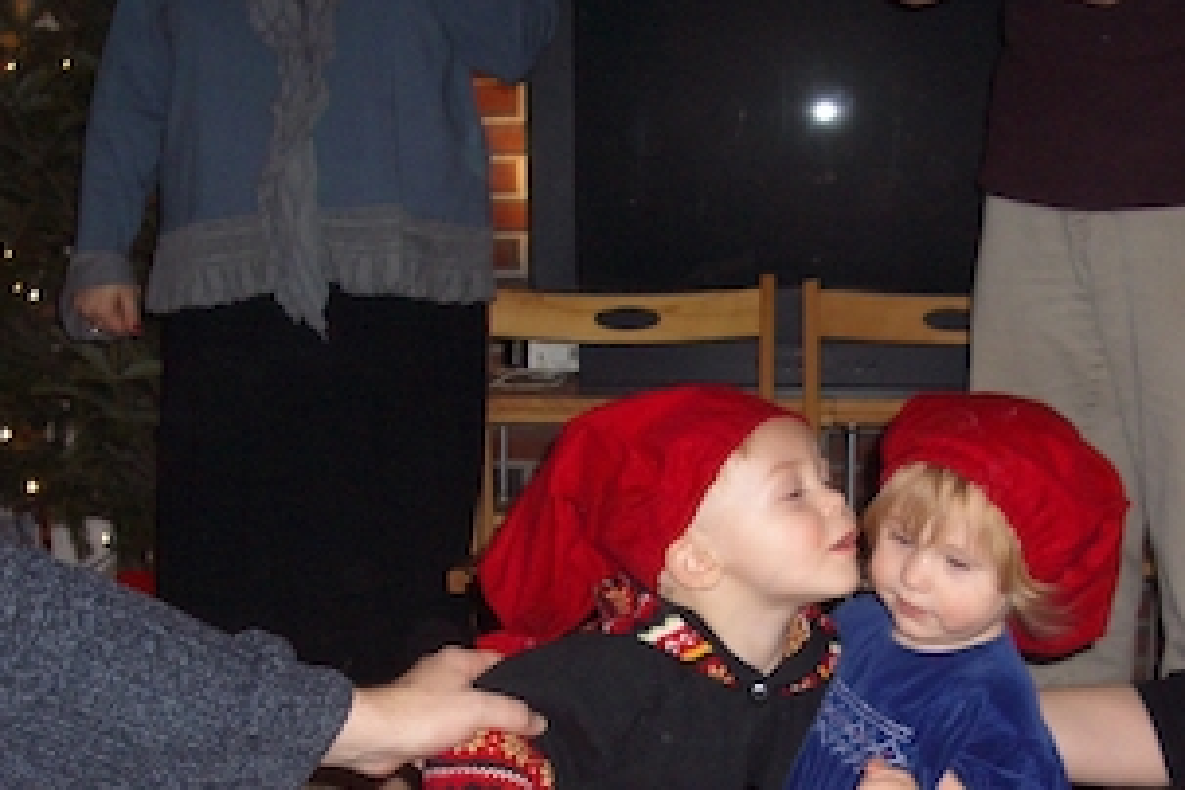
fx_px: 2107
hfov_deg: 31.4
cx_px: 612
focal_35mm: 64
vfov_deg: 20.9
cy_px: 657
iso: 100
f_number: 2.6
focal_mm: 5.8
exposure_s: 1/60
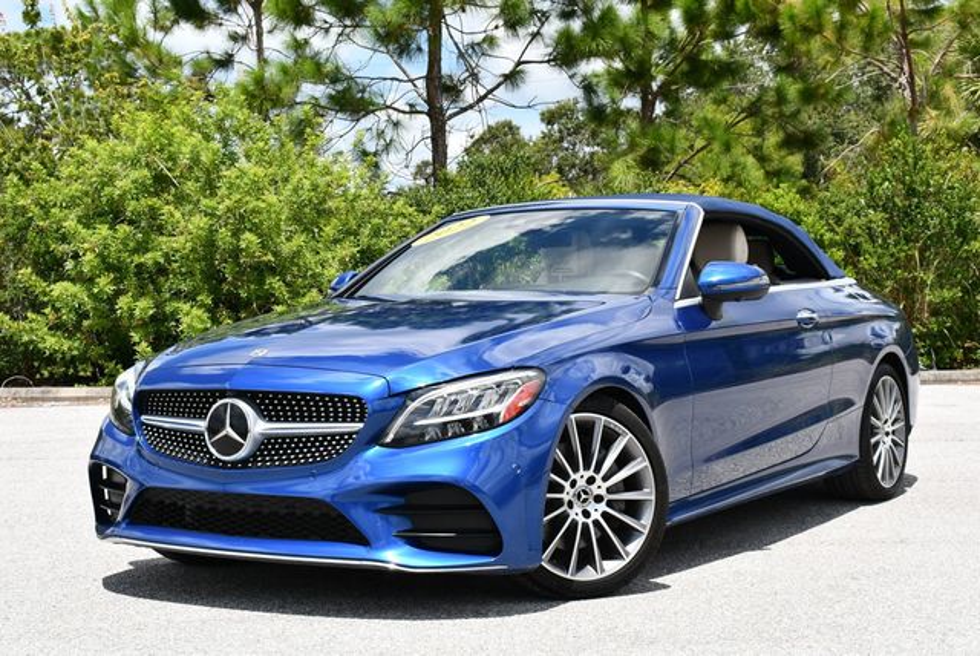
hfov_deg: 33.4
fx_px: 1635
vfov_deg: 22.7
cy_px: 328
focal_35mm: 60
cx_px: 490
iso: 100
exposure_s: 1/250
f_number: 8
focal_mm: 30
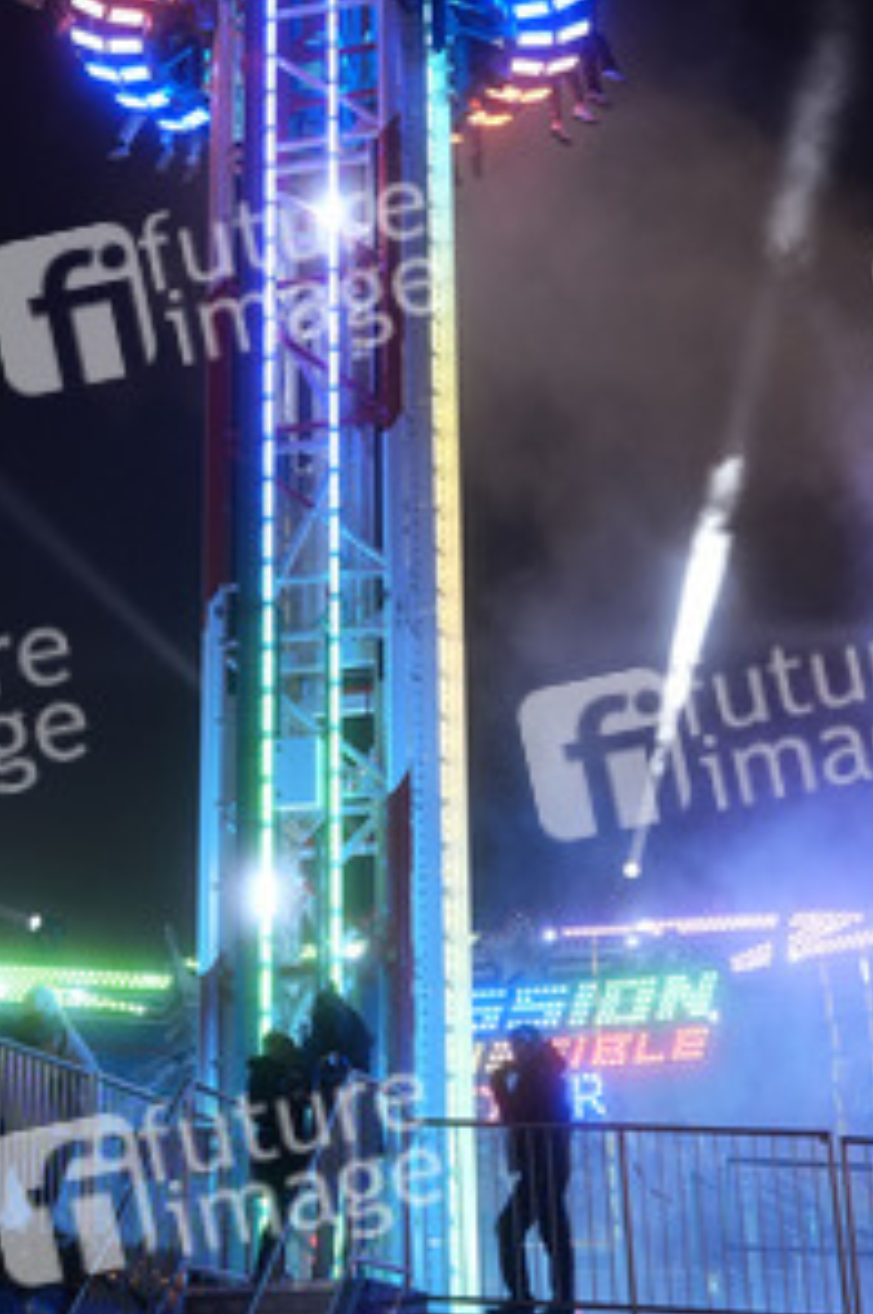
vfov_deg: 32.8
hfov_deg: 22.2
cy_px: 512
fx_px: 2224
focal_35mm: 61
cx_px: 343
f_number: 6.3
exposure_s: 1/50
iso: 640
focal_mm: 30
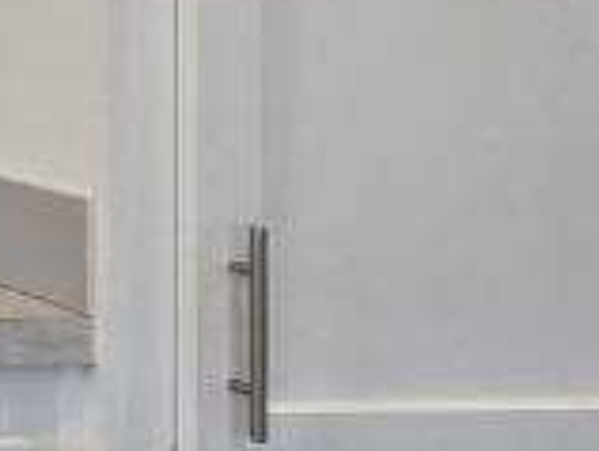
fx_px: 1456
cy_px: -57
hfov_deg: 13.1
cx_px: -1008
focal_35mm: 84
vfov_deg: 17.0
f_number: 2.2
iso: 50
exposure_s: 1/60
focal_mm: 2.2
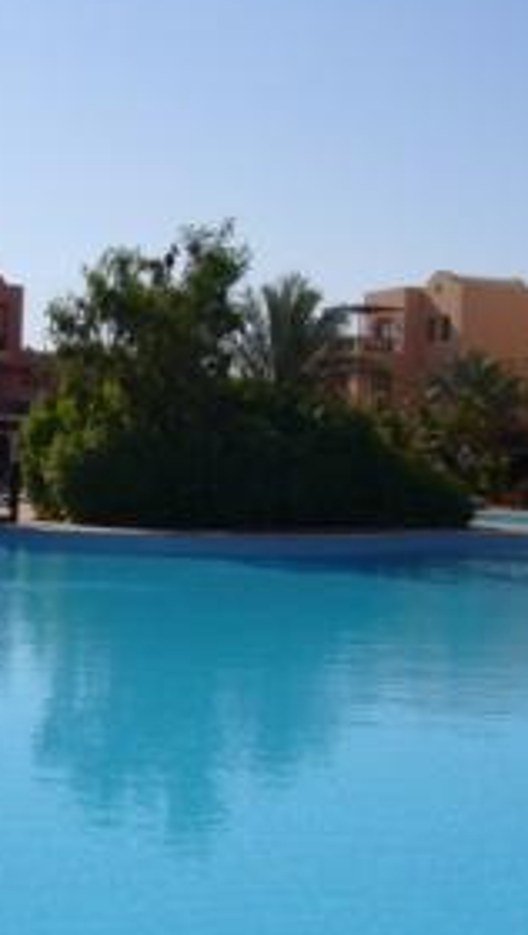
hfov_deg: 19.6
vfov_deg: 34.3
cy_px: 457
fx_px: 1515
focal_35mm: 61
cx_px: 137
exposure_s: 1/500
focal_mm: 5.8
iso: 80
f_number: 5.6
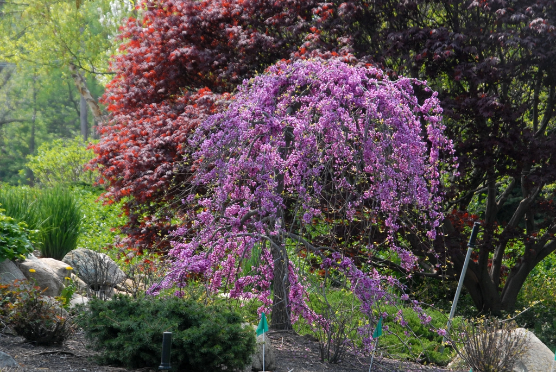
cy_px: 186
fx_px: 2551
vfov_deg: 8.3
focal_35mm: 165
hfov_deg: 12.4
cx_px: 278
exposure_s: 1/250
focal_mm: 110
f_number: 8
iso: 400
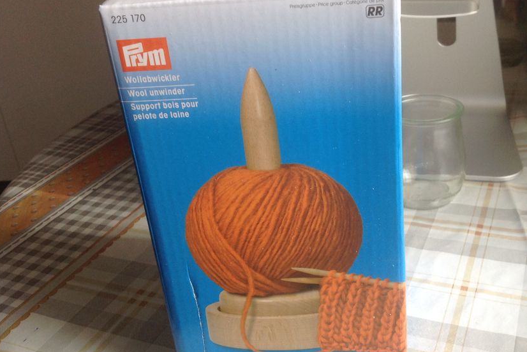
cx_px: 313
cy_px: 163
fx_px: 644
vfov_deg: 30.5
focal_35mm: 44
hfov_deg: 44.3
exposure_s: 1/120
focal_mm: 4.28
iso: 80
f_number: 2.4
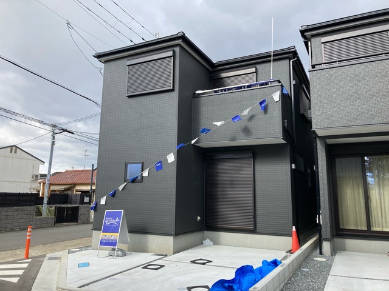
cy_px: 146
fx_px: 315
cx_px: 194
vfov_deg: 49.7
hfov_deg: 63.4
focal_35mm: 28
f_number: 1.8
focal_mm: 3.99
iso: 20
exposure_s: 1/656
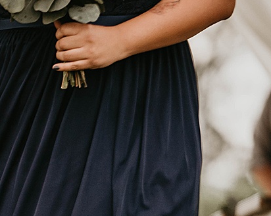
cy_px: 270
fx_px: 5787
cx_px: -148
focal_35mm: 722
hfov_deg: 2.7
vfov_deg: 2.1
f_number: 3.5
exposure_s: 1/800
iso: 400
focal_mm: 198
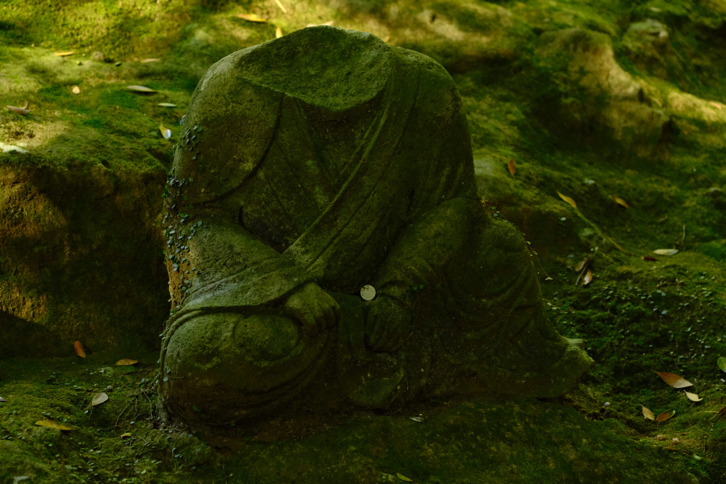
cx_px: 363
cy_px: 242
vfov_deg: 16.5
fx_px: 1674
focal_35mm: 83
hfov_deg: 24.5
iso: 3200
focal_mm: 55
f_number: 4.5
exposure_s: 1/125
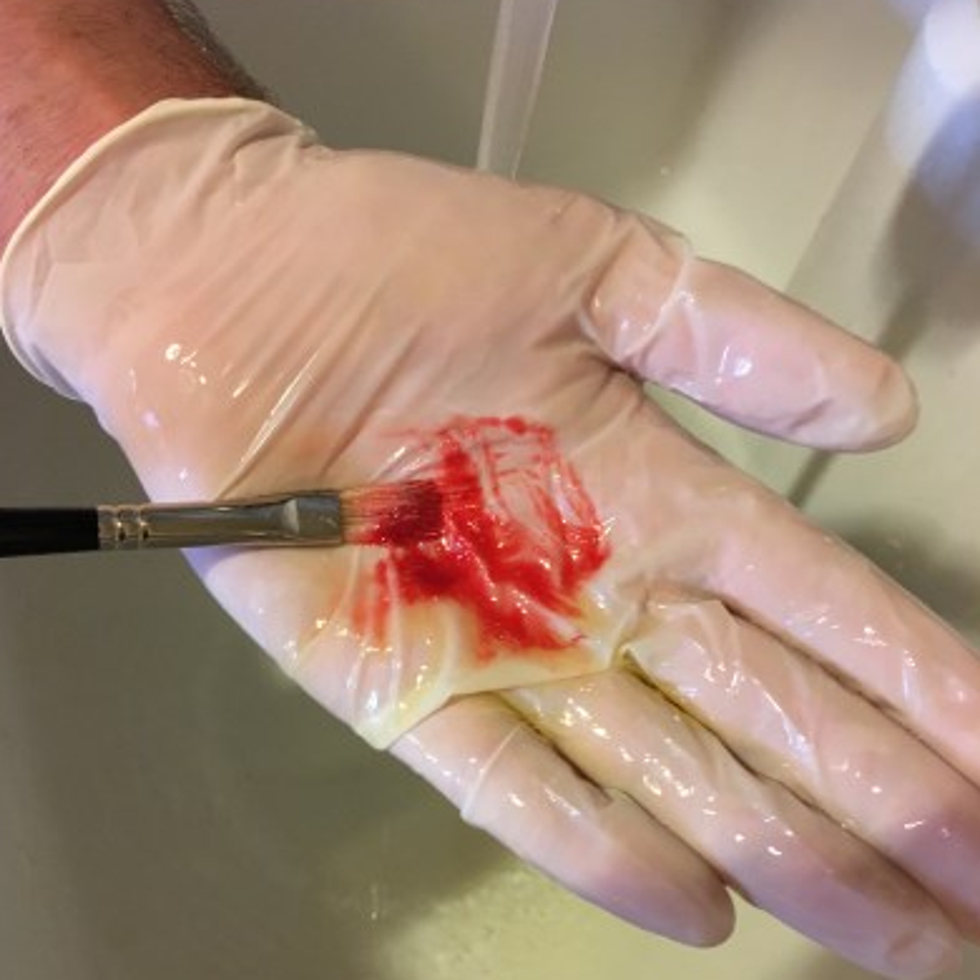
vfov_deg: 46.6
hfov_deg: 47.2
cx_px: 480
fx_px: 1121
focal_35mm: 35
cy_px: 634
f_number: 2.2
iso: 250
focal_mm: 4.15
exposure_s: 1/33
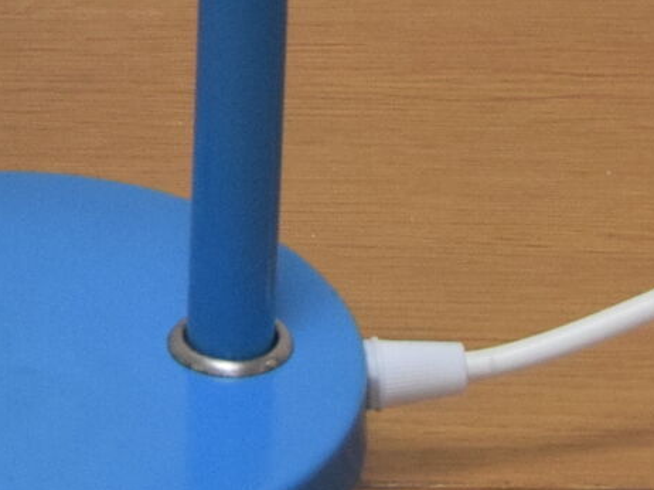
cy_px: -615
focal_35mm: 374
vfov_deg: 3.9
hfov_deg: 5.3
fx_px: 7062
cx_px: -86
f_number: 5.6
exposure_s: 1/125
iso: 1600
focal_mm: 40
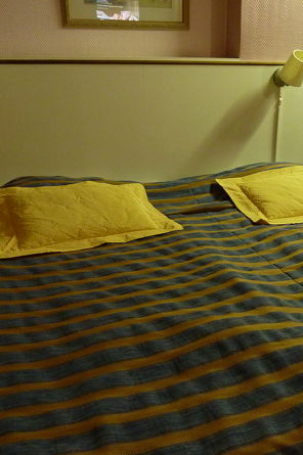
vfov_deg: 50.7
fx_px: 480
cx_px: 226
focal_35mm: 38
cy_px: 235
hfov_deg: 34.3
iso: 400
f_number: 3.3
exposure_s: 1/8
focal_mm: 4.1
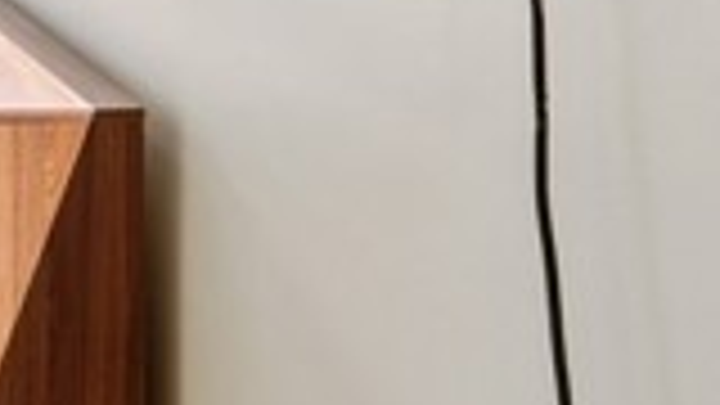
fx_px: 1604
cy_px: -261
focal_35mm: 84
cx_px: -414
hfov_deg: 20.8
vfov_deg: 13.3
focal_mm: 20
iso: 400
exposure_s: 1/320
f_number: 8
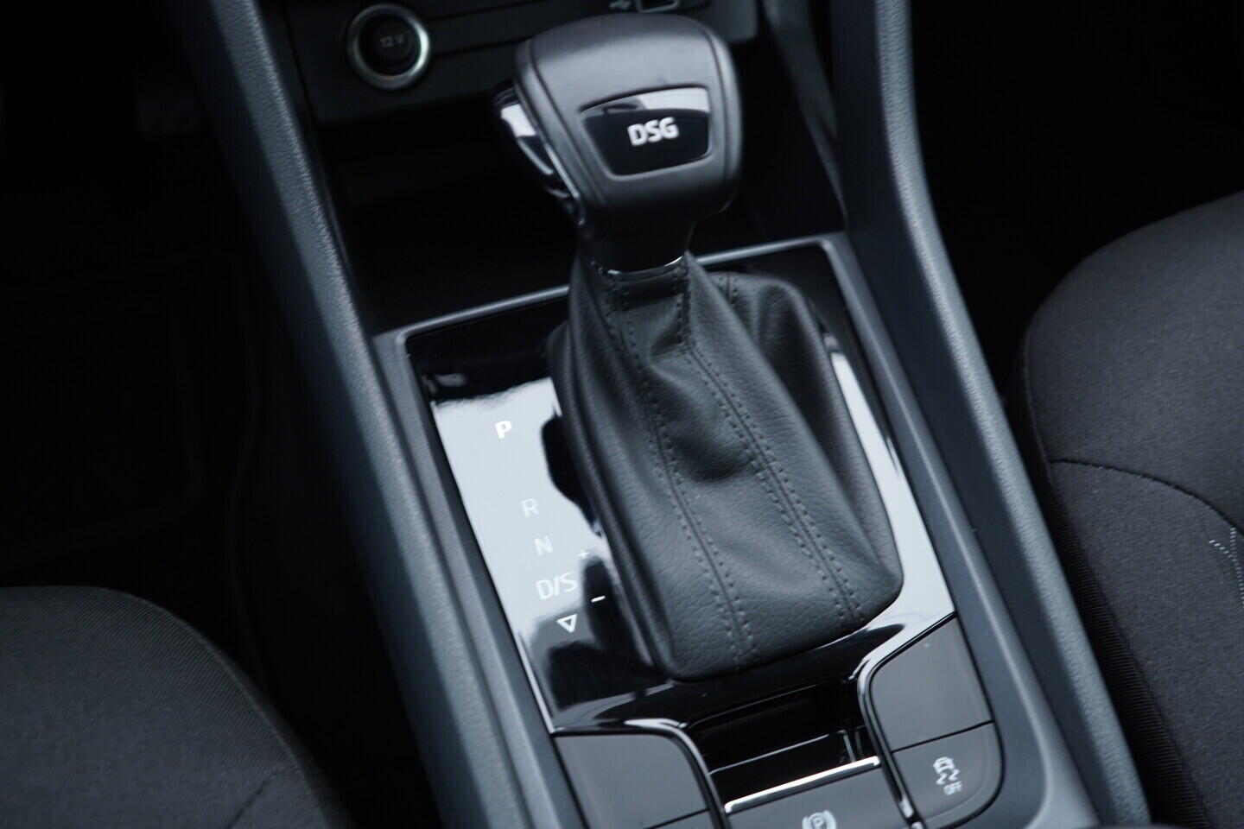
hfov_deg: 53.1
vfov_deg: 36.9
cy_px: 414
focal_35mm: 36
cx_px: 622
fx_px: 1244
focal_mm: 24
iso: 320
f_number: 2.8
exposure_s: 1/40
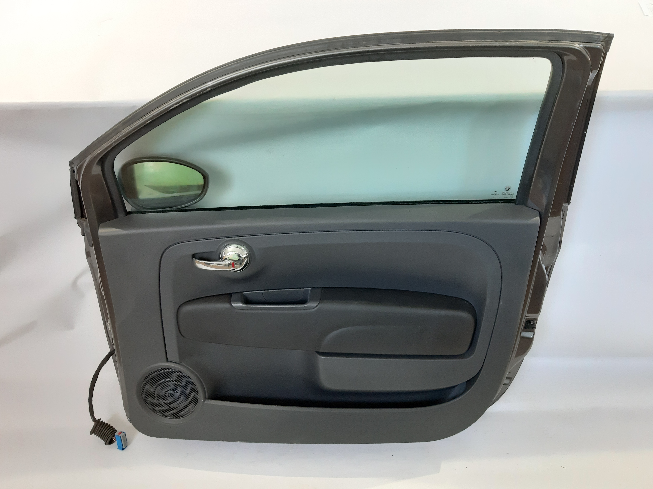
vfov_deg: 51.4
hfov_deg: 65.3
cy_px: 244
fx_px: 509
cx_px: 326
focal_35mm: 27
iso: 400
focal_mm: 3.93
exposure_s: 1/25
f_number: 1.7
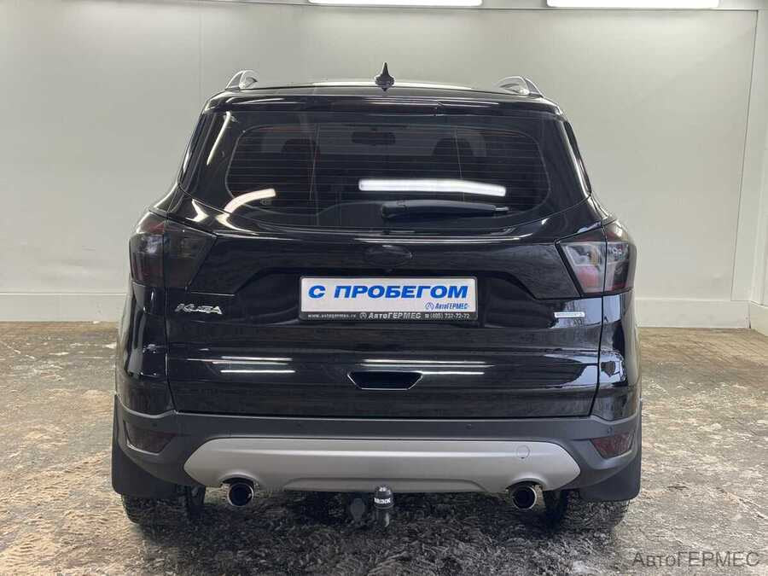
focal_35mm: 48
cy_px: 288
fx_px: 1065
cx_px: 384
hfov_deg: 39.7
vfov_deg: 30.3
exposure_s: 1/50
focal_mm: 6.76
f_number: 1.78
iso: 50
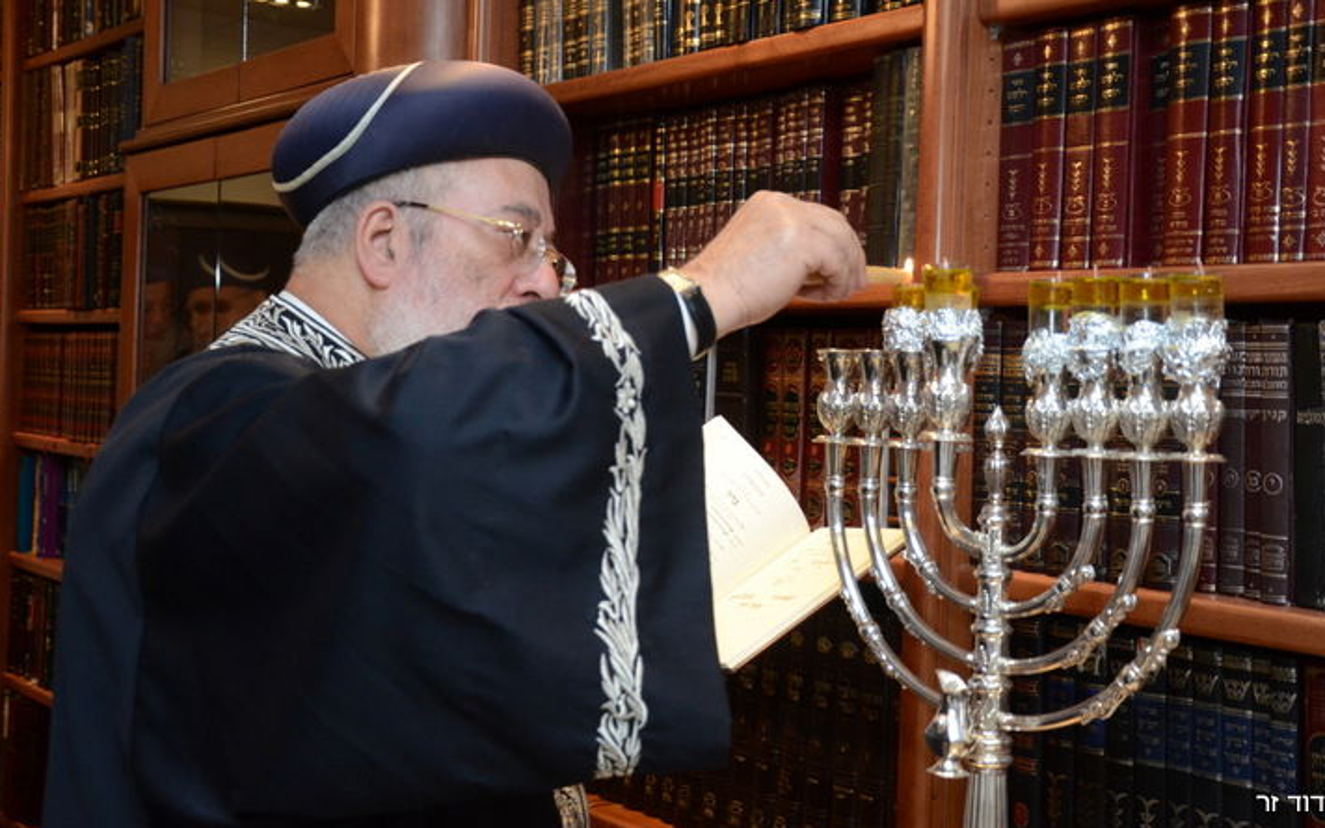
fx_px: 1733
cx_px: 702
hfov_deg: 41.8
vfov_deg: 26.8
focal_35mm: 48
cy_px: 355
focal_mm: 28
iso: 1600
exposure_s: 1/160
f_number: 4
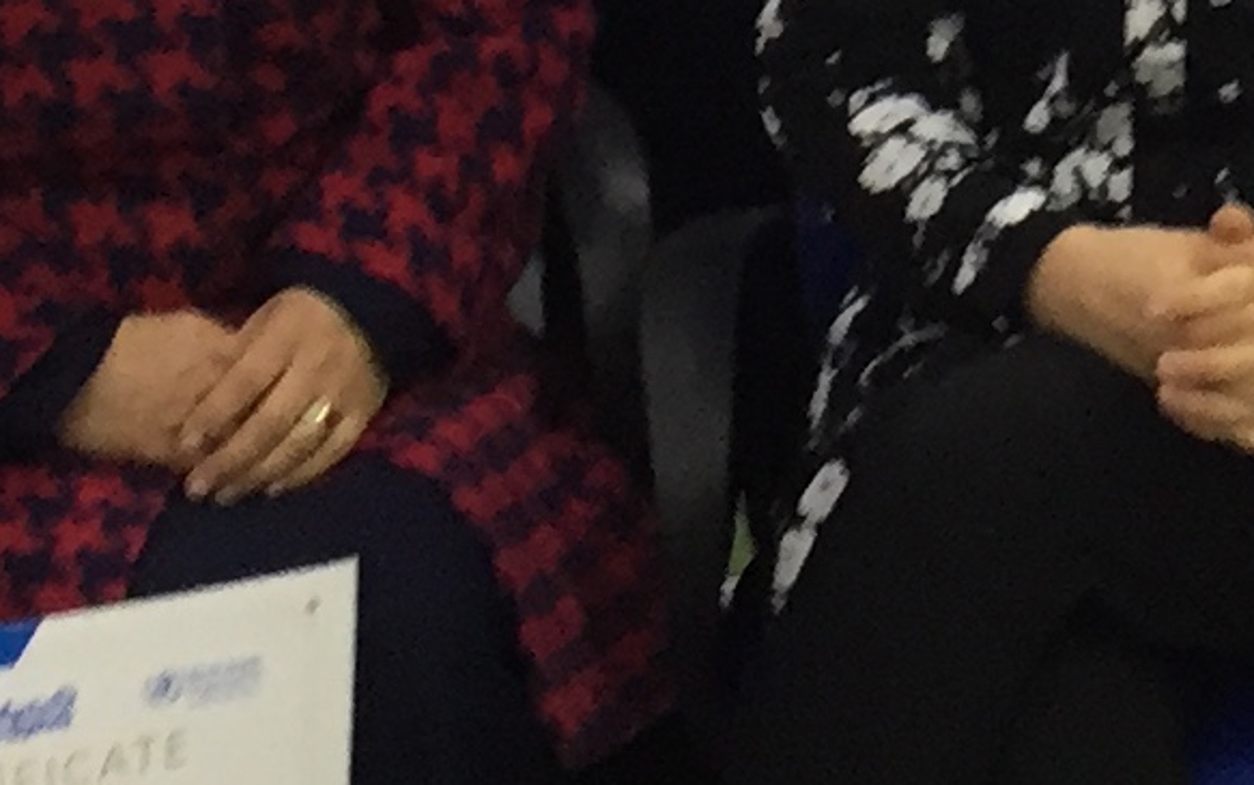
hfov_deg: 12.0
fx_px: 5881
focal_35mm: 172
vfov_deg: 7.2
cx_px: 1241
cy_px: -1071
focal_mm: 4.15
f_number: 2.2
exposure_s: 1/33
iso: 100
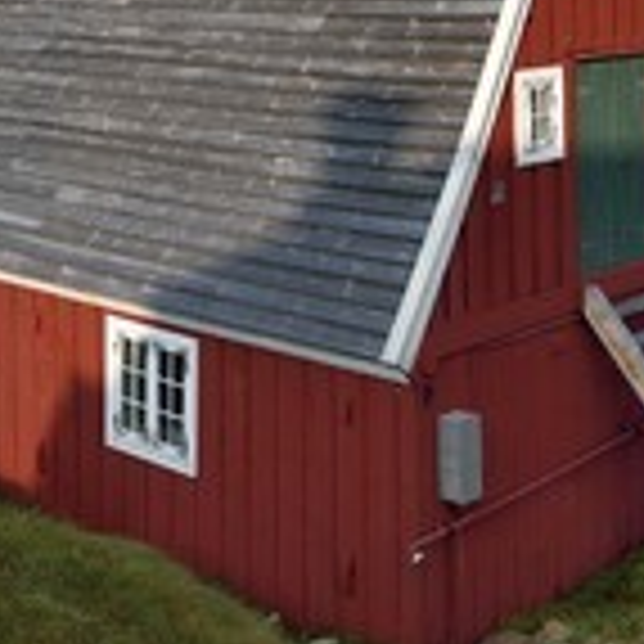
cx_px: 194
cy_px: 54
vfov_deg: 22.5
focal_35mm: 75
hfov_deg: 22.9
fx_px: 1579
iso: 200
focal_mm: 30
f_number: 11
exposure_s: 1/250
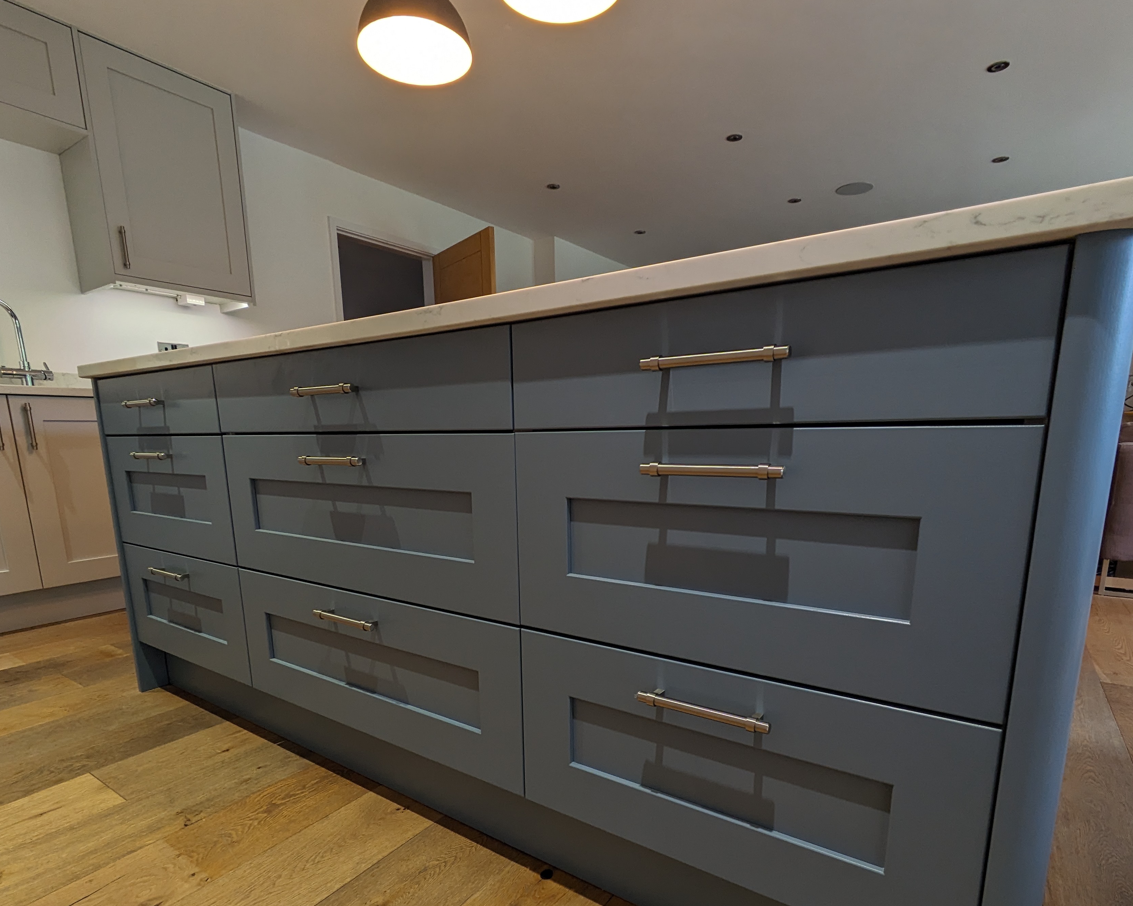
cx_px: 567
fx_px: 637
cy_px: 555
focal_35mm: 19
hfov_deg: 83.3
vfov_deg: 69.9
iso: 58
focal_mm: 1.83
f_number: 2.2
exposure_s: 1/50
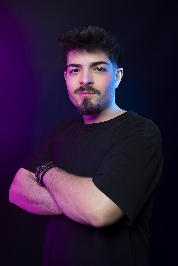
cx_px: 89
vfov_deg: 42.7
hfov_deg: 29.3
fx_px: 341
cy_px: 133
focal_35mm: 46
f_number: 4
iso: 50
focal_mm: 46
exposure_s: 1/10
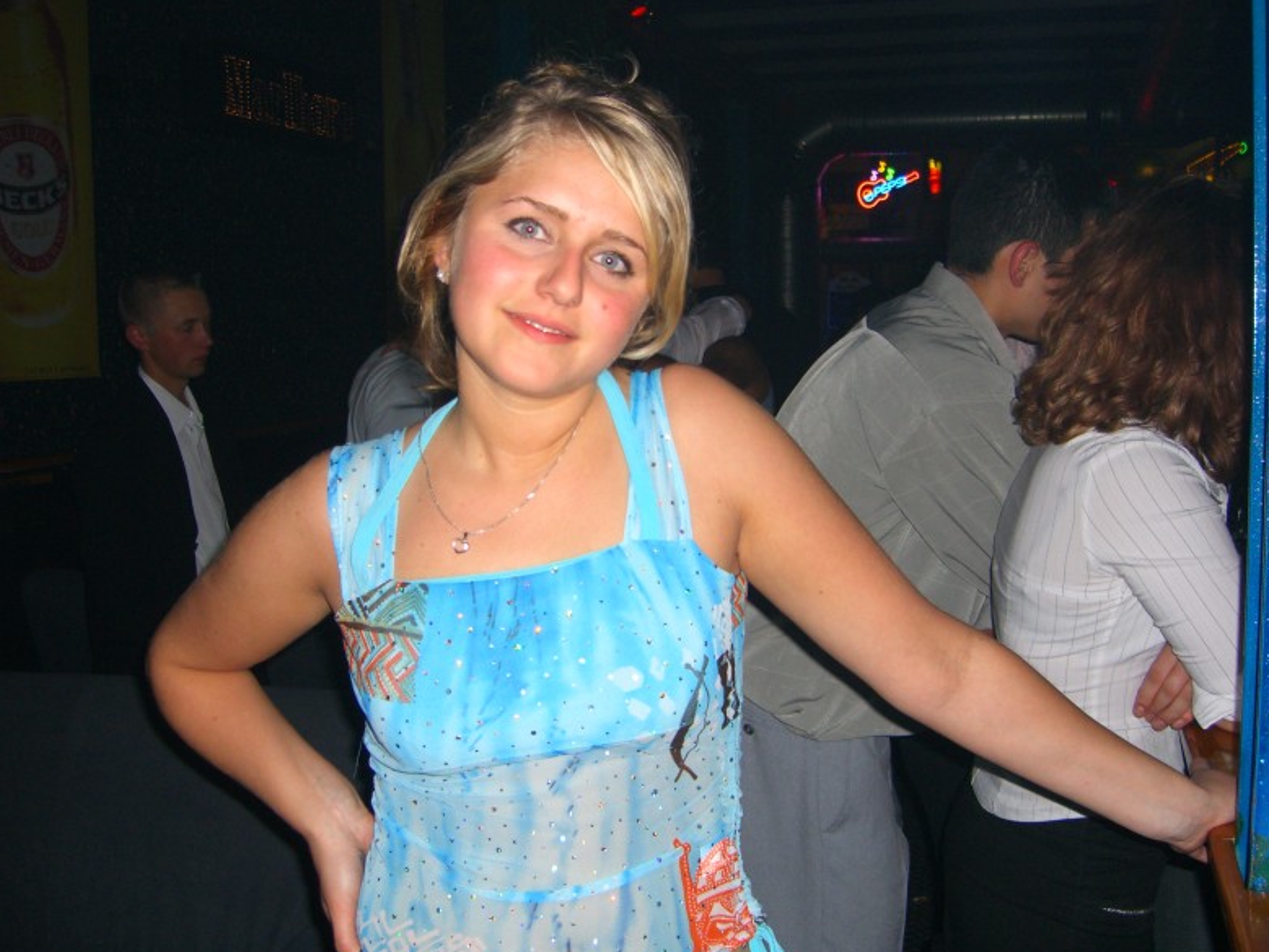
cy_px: 474
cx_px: 624
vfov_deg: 36.8
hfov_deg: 47.8
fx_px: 1430
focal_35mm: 39
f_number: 2.8
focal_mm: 7.9
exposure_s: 1/60
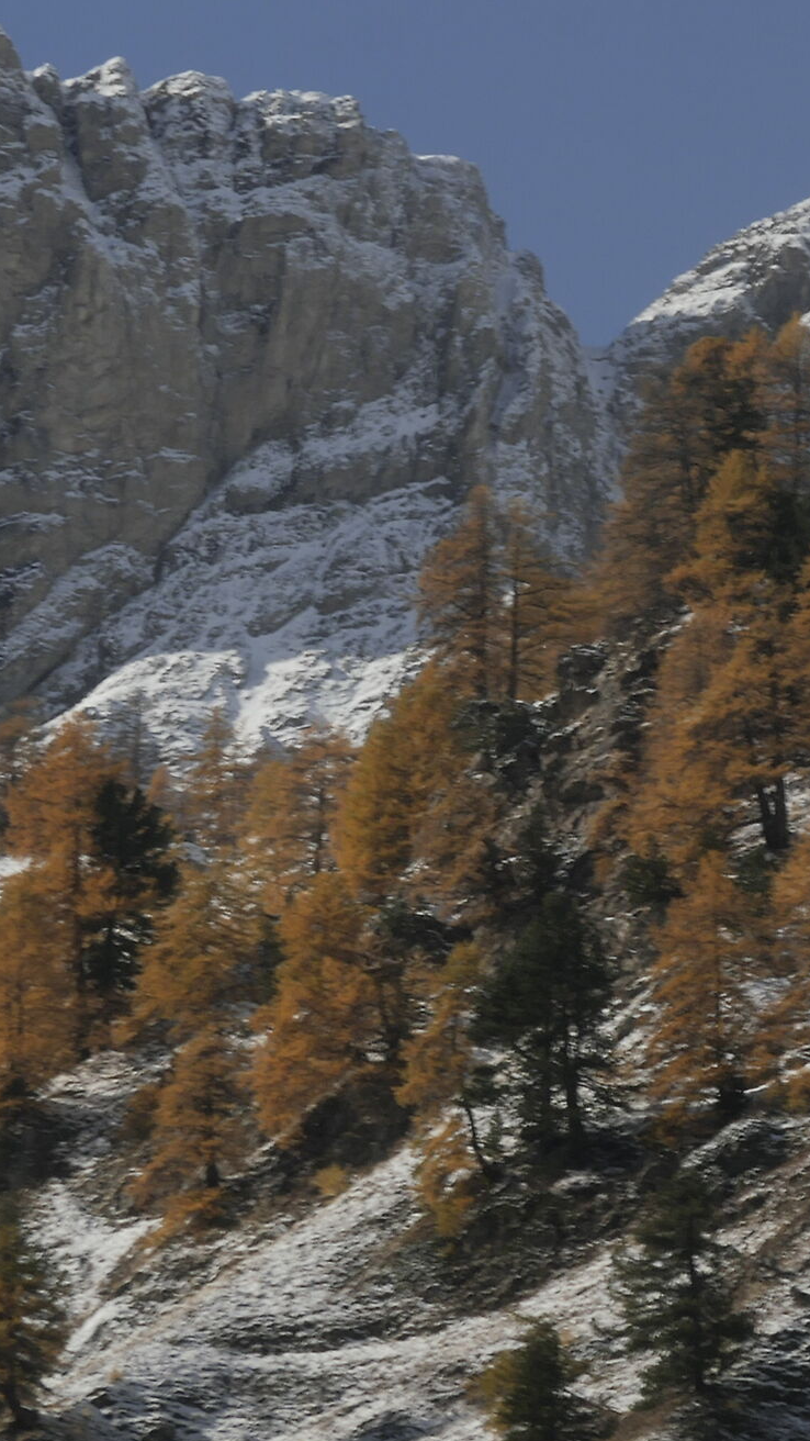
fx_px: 22833
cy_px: 582
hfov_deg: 2.0
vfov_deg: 3.6
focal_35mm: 598
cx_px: 873
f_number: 22
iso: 200
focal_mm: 150
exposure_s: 1/100
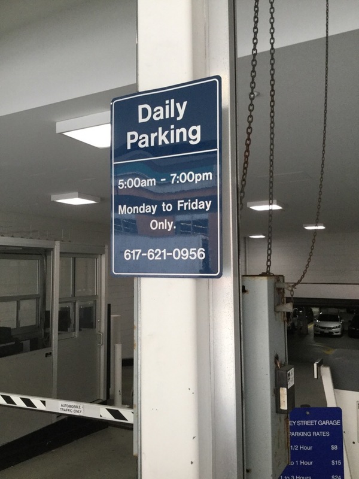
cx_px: 180
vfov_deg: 58.4
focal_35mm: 31
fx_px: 429
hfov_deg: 45.4
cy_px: 240
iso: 32
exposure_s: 1/30
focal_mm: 3.3
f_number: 2.4
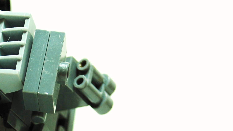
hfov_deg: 12.1
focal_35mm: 177
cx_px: 25
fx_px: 1094
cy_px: 169
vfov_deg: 6.8
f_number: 5.6
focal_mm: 44
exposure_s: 1/60
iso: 200
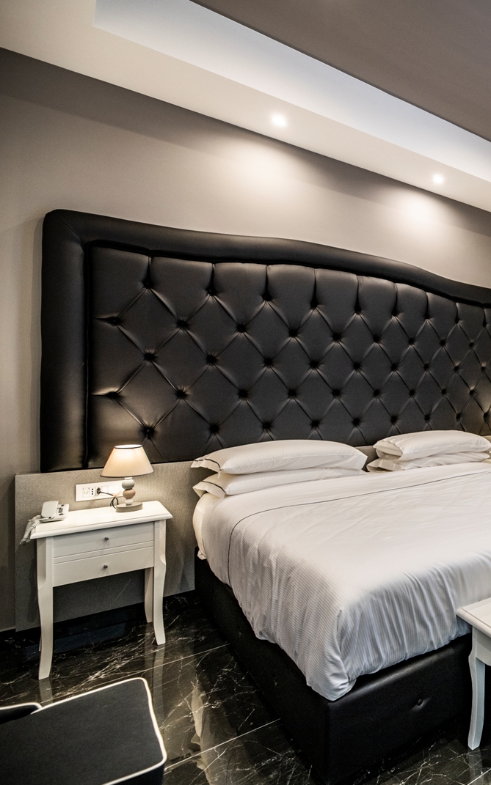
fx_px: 471
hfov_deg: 40.4
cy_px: 392
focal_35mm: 22
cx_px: 578
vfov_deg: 79.7
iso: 320
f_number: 3.2
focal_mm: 14
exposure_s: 1/60
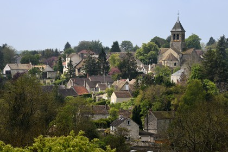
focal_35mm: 165
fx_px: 1045
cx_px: 114
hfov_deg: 12.5
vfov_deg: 8.3
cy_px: 76
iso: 200
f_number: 11
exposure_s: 1/320
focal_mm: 165
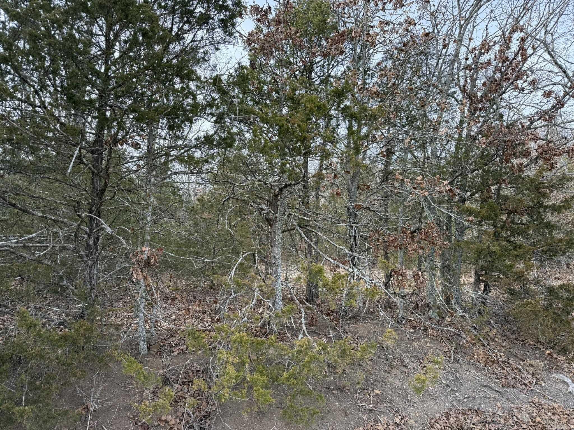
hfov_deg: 71.6
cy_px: 215
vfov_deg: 56.8
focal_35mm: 24
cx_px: 287
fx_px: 398
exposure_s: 1/943
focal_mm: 6.76
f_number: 1.78
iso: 100
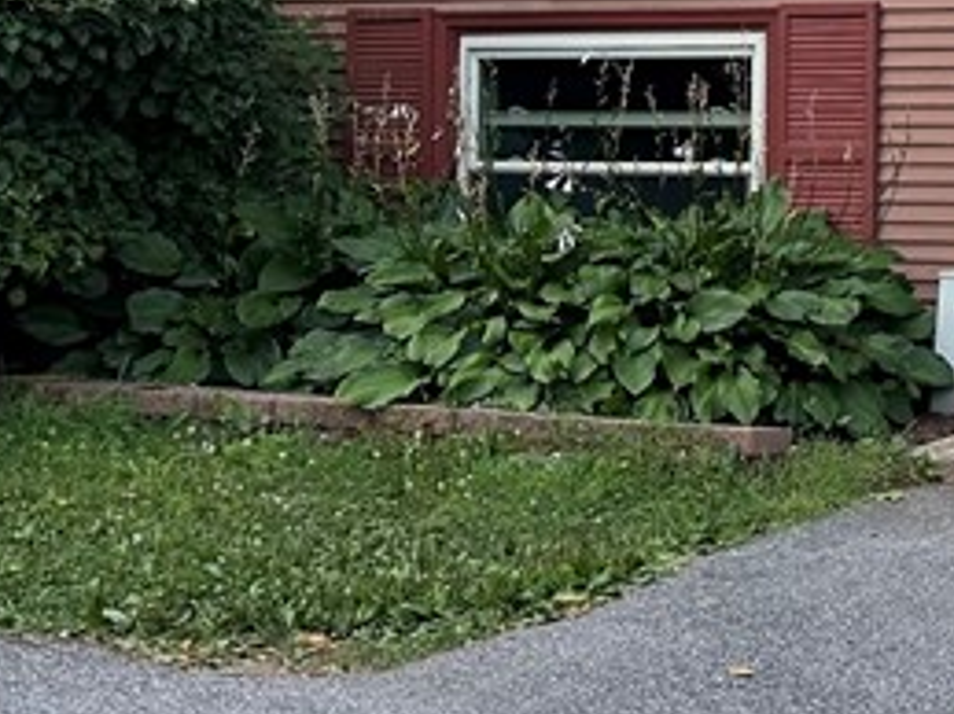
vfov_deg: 14.9
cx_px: 1654
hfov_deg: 17.3
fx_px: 2617
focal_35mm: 95
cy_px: -206
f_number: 1.78
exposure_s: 1/574
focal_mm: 6.86
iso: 80
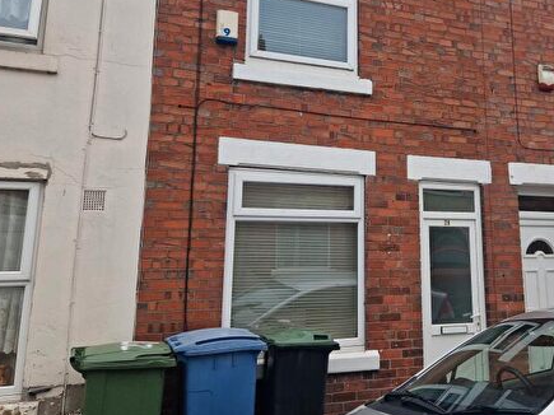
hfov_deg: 49.3
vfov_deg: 38.1
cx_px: 369
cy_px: 133
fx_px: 592
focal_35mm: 37
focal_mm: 5.4
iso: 50
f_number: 1.8
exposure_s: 1/385
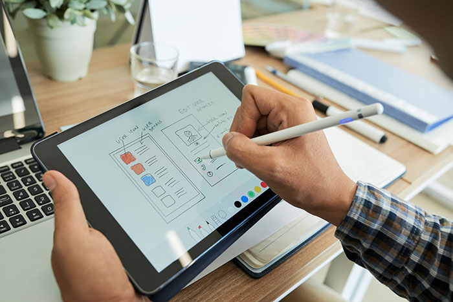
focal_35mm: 35
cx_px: 226
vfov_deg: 37.9
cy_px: 151
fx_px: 440
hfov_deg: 54.4
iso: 450
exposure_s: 1/250
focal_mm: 35
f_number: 4
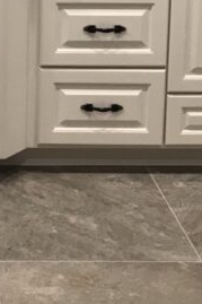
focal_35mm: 111
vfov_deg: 17.1
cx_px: -104
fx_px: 935
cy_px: -120
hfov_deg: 11.8
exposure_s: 1/24
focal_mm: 3.99
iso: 40
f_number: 1.8
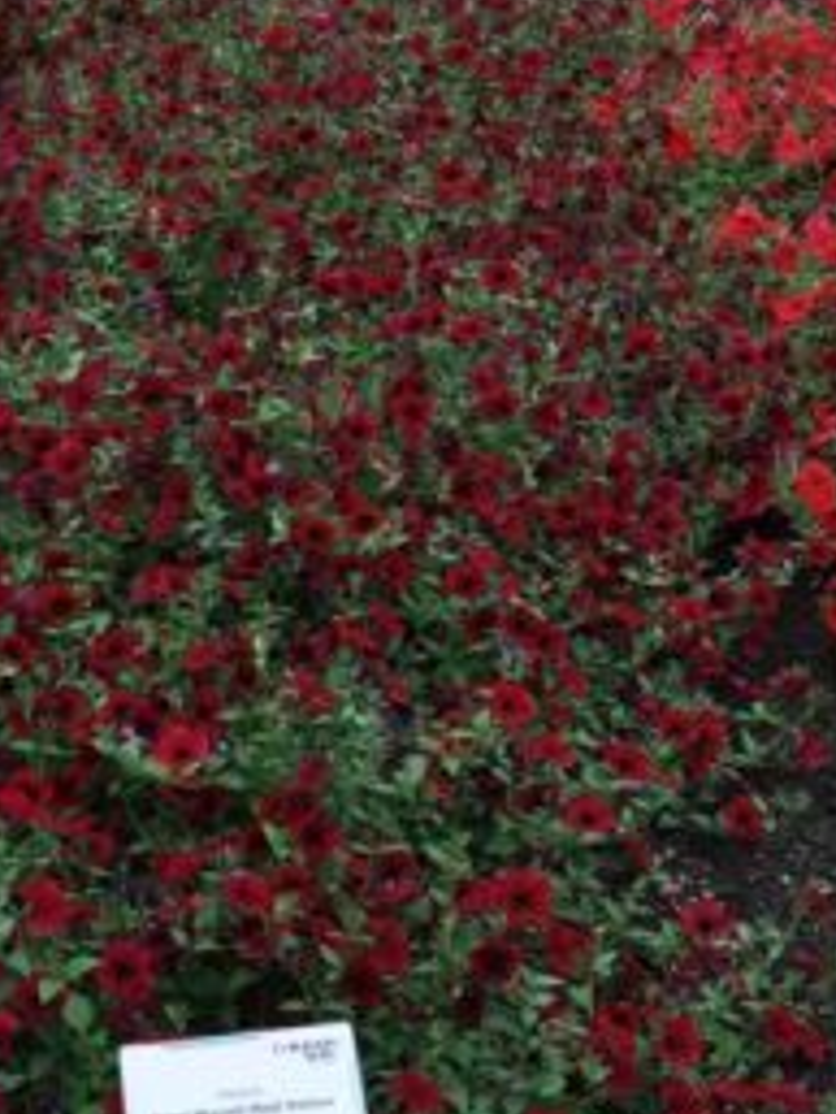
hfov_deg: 20.6
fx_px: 2284
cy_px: 798
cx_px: 227
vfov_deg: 27.1
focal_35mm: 71
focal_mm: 22
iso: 200
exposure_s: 1/250
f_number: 8
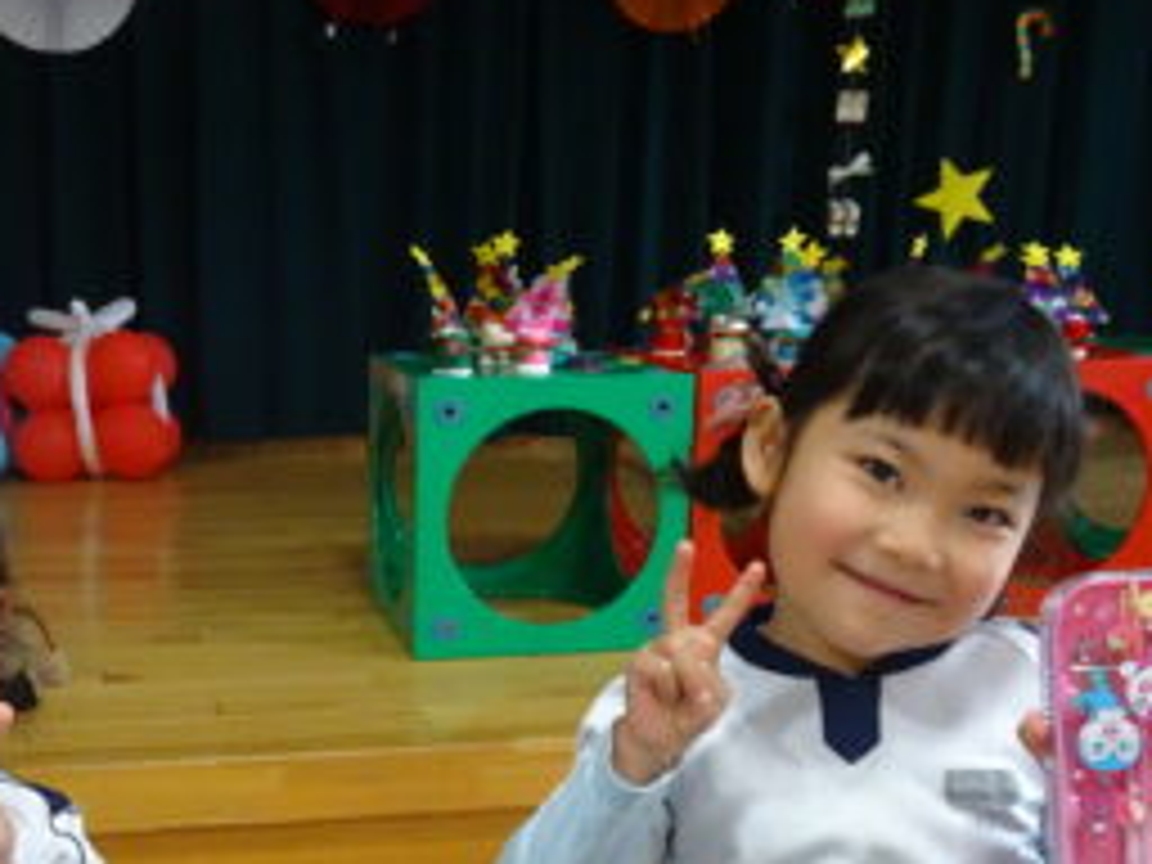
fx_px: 1498
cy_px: 644
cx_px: 360
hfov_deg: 41.4
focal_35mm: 45
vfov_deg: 31.6
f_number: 3.5
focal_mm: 4.1
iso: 1000
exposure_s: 1/60
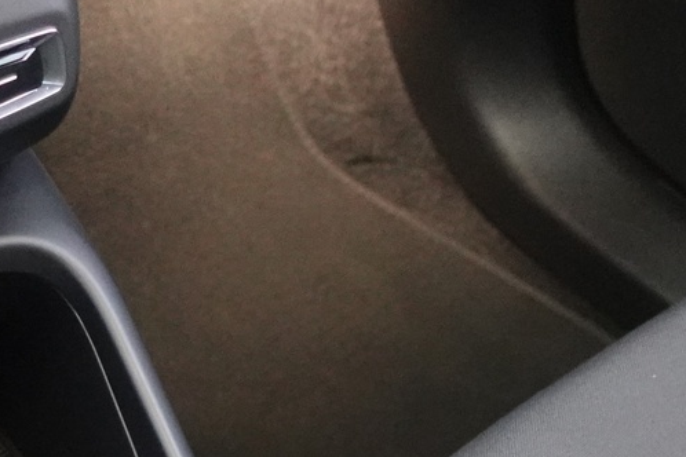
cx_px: 127
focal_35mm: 78
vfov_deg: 16.1
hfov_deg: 25.5
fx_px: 1486
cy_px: 677
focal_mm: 9.4
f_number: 1.8
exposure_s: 1/25
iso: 3200
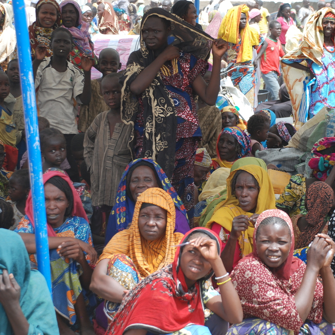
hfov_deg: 15.7
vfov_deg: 15.7
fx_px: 1215
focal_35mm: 111
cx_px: 209
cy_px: 167
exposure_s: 1/250
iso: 200
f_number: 5.3
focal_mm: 58
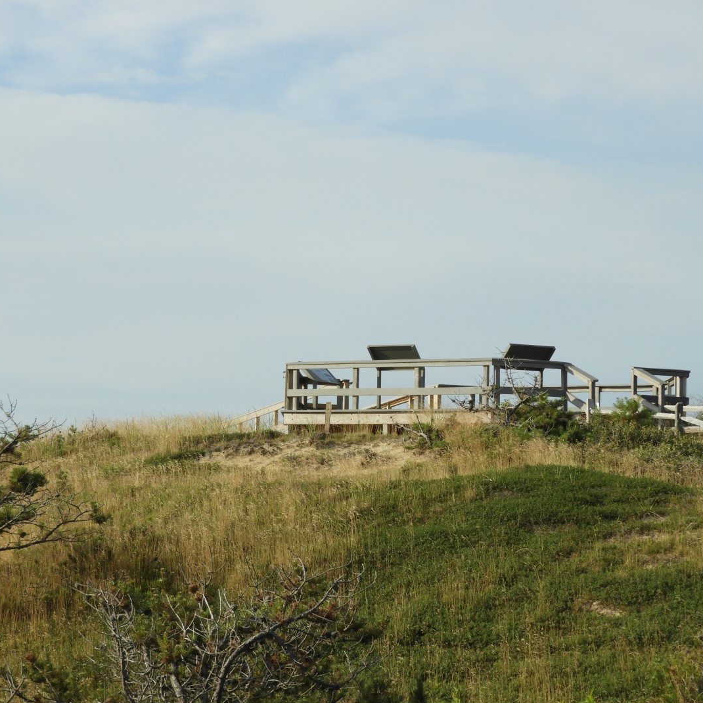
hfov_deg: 15.4
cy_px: 354
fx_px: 2596
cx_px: 413
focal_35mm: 113
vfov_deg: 15.4
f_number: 4.8
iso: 100
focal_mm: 17
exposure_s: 1/640
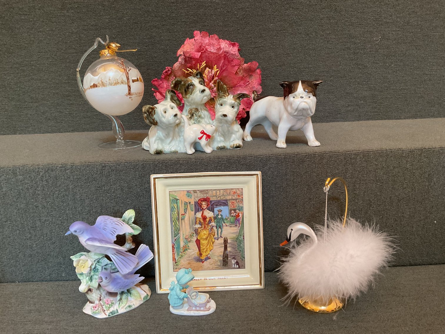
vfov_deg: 48.2
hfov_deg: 61.7
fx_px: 373
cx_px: 222
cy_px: 167
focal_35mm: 29
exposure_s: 1/60
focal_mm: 3
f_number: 1.8
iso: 250
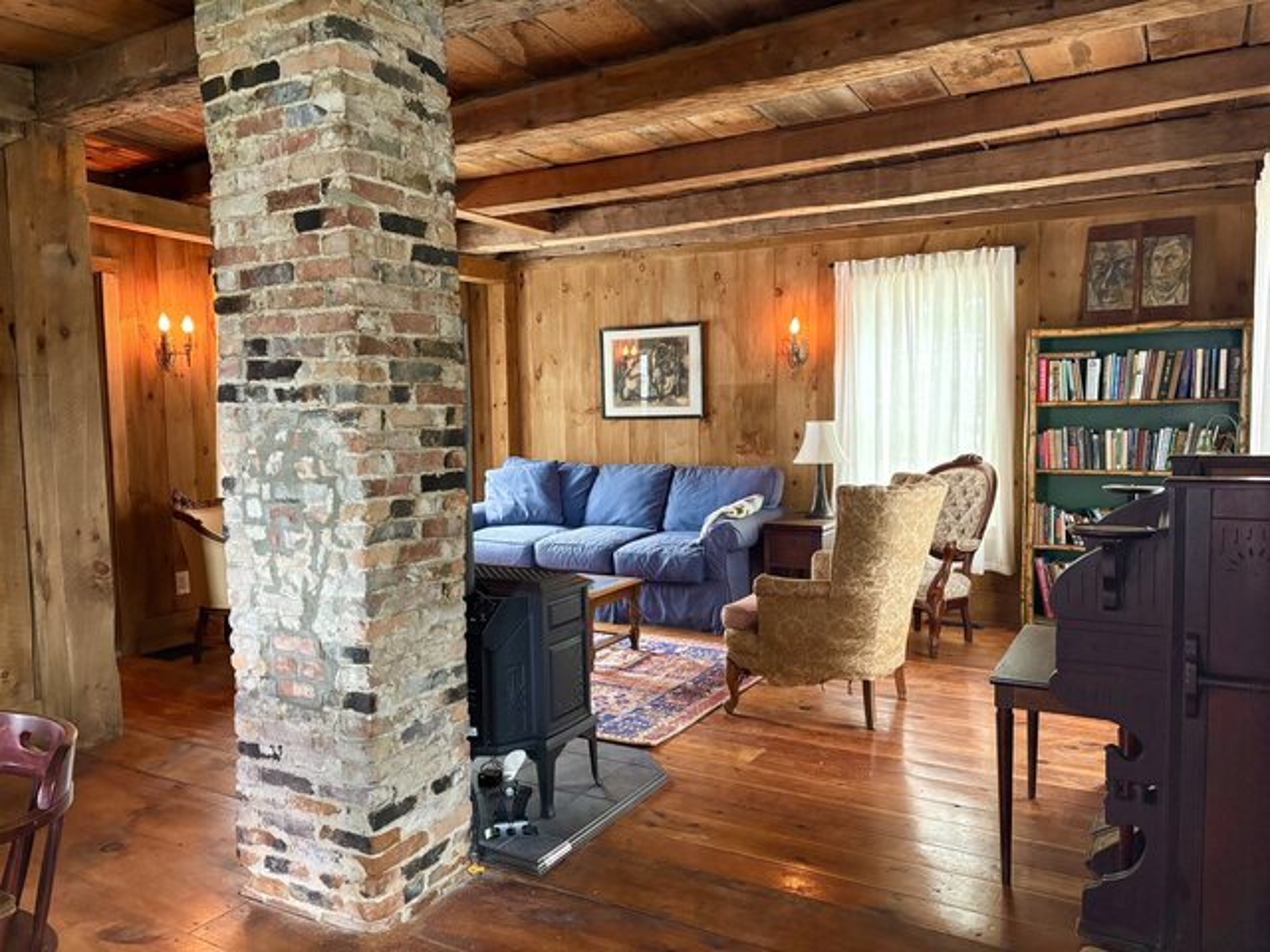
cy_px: 476
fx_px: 954
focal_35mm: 26
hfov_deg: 67.3
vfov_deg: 53.1
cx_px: 635
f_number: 1.6
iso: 500
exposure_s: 1/40
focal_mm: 5.96
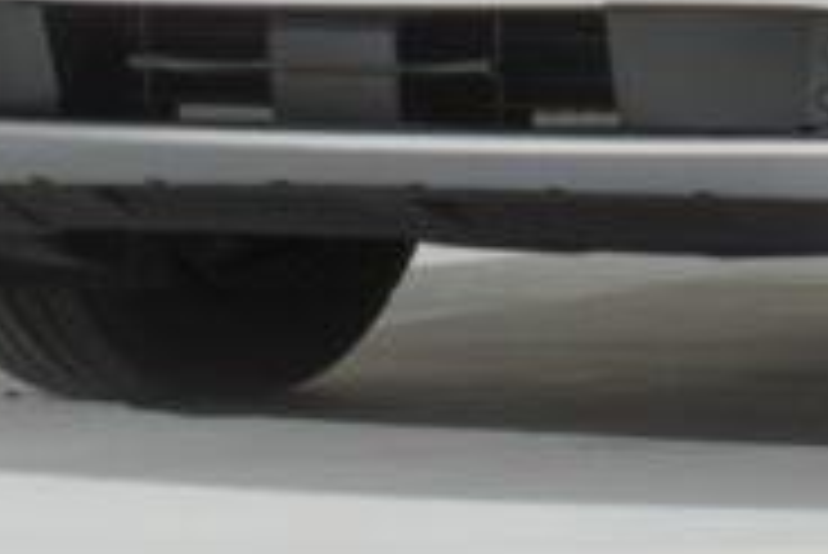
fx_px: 12475
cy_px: -689
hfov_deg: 3.8
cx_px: 1341
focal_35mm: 542
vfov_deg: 2.5
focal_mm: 102
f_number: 14
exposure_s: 1
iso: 100
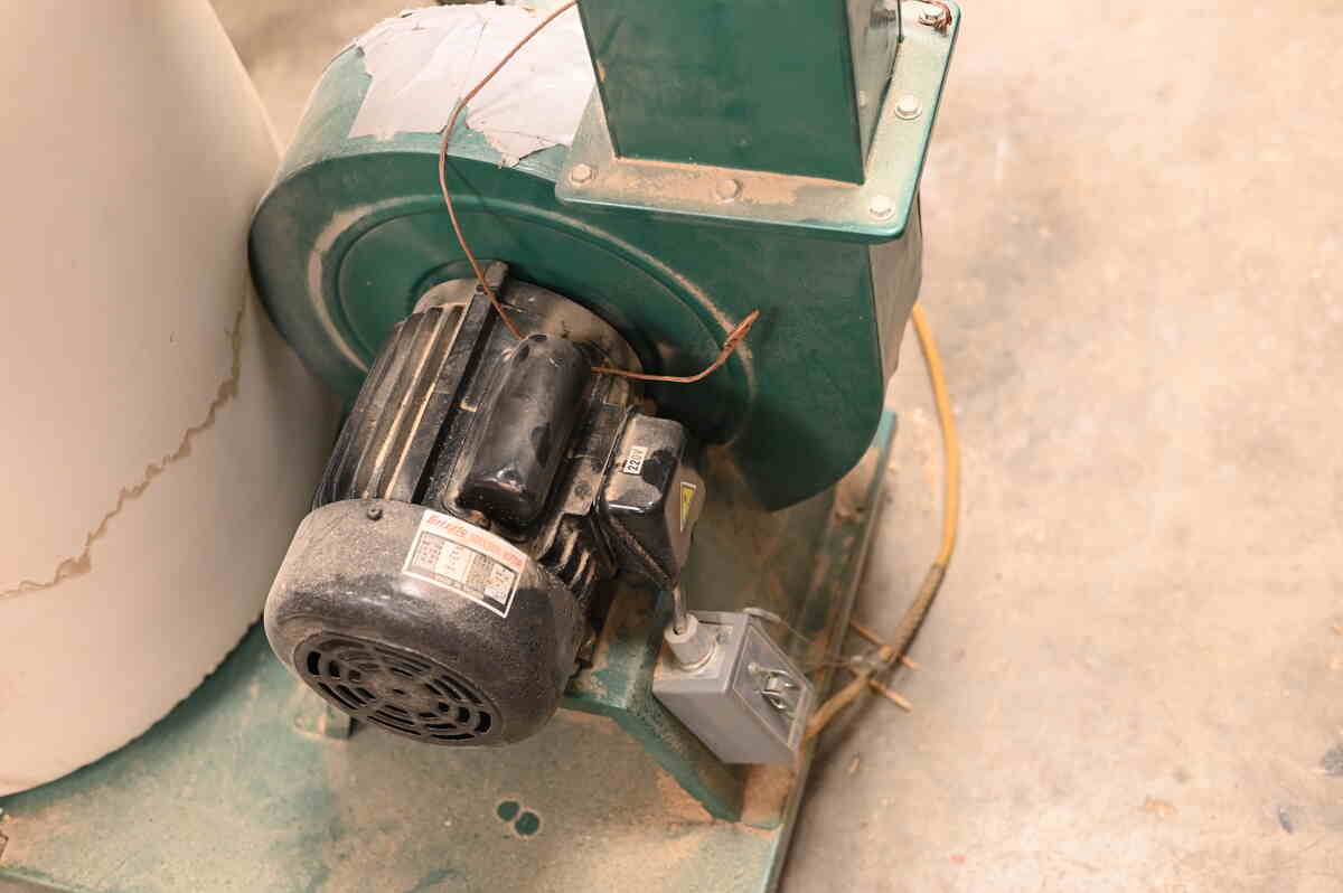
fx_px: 1864
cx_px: 672
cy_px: 446
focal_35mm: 50
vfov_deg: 26.9
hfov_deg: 39.6
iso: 3200
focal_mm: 50
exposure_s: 1/100
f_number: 2.8
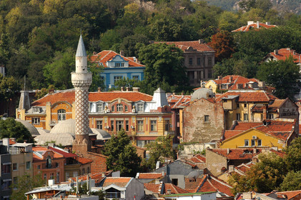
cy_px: 100
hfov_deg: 7.9
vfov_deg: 5.2
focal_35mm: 262
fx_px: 2193
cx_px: 150
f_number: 8
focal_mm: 175
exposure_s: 1/400
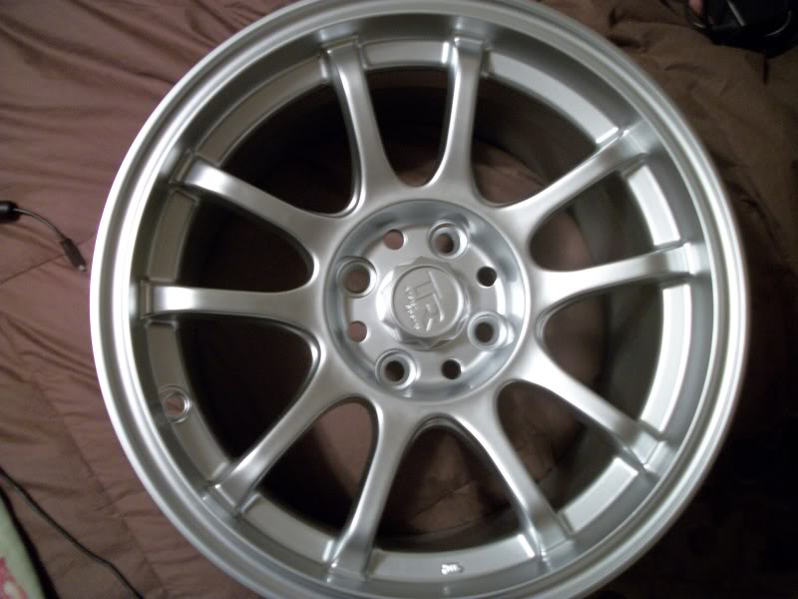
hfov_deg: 56.8
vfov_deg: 44.2
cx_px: 399
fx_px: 738
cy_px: 300
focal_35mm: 32
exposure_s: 1/8
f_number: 2.9
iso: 223
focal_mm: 5.7
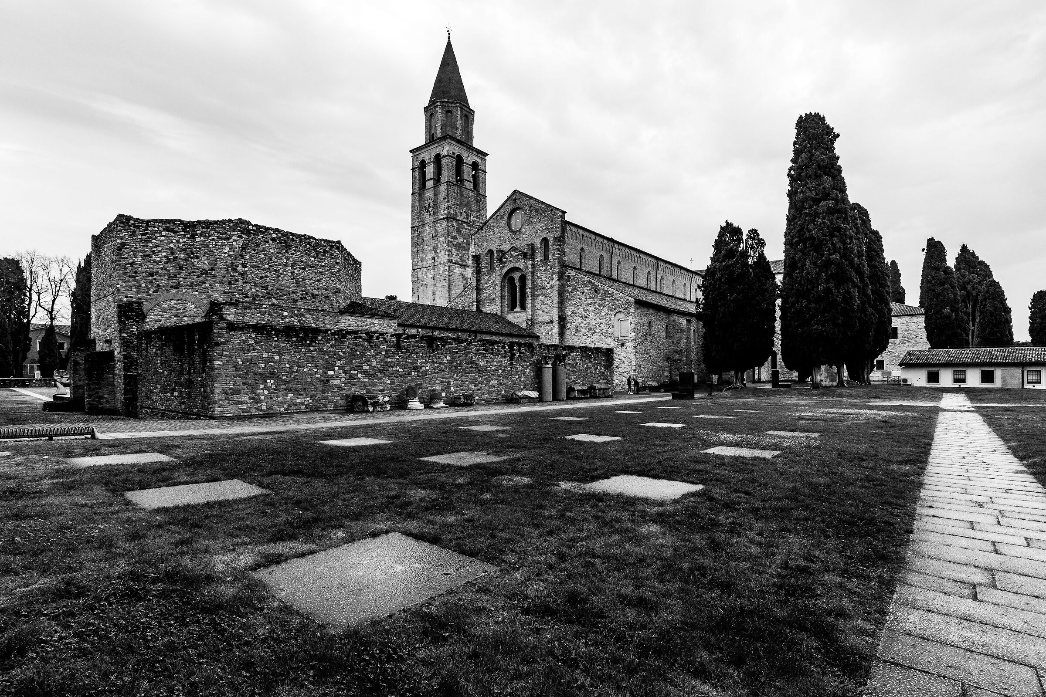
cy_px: 348
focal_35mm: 17
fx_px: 494
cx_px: 523
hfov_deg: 93.3
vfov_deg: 70.4
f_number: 9
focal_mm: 11.5
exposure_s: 1/250
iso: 400
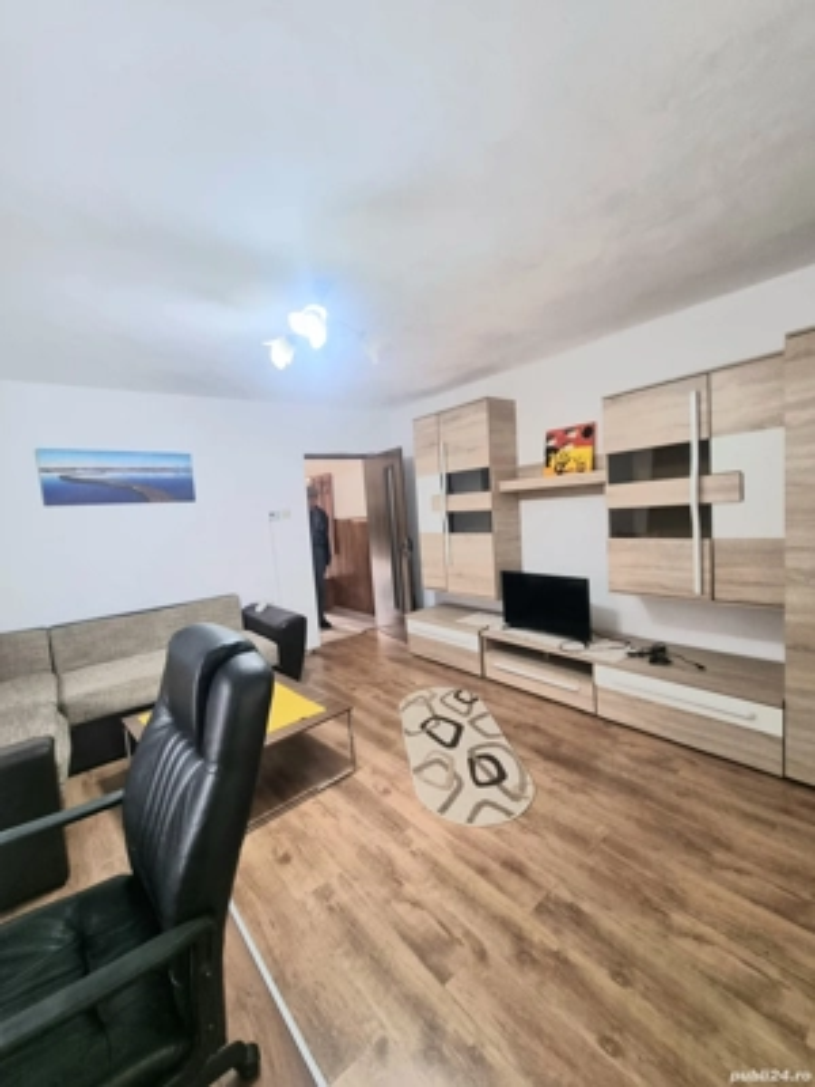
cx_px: 408
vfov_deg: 106.2
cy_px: 544
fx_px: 408
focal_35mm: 13
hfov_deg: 89.9
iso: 200
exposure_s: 1/50
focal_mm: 2.2
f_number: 2.2
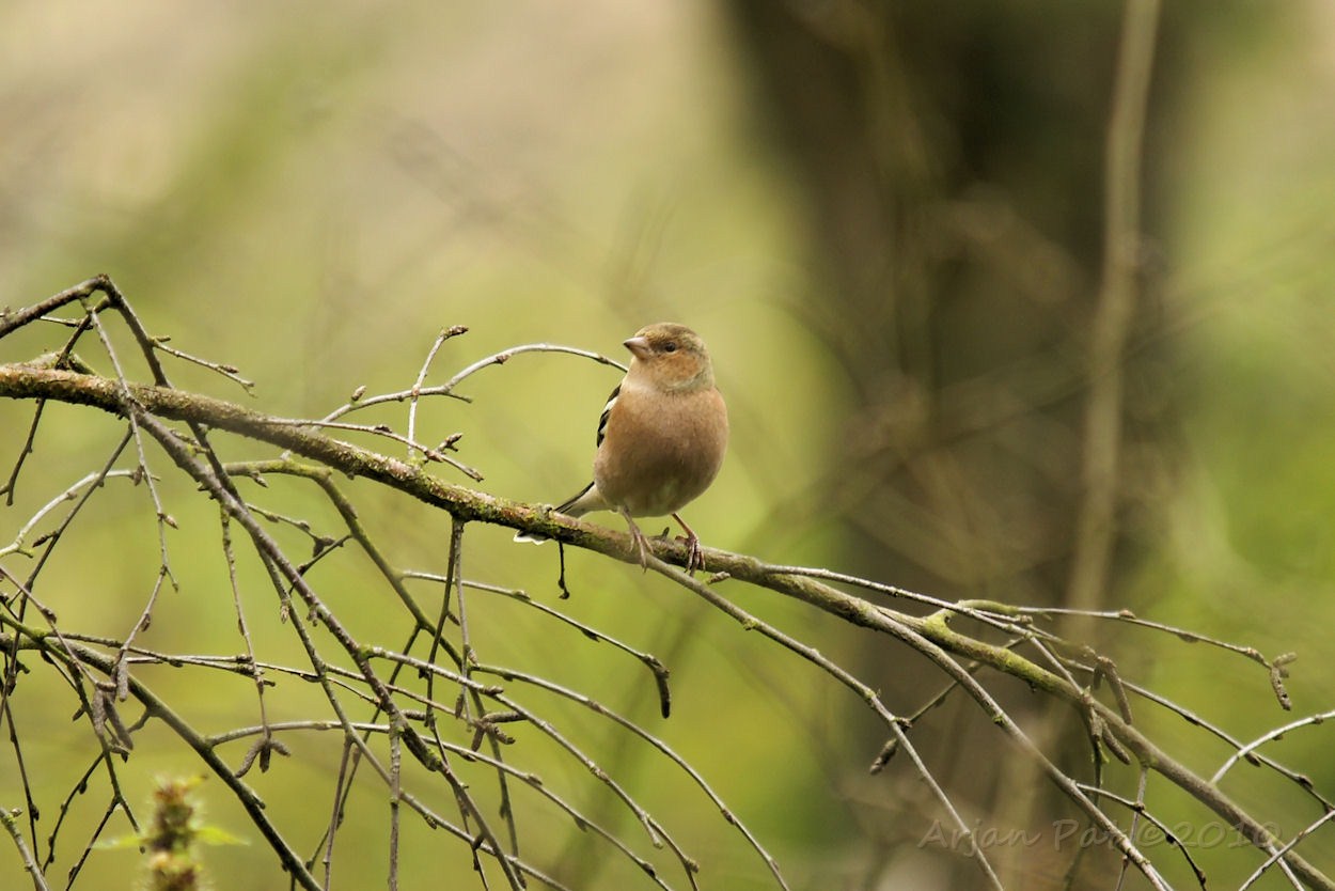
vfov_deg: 3.1
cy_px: 446
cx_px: 668
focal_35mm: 450
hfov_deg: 4.6
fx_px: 16690
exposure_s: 1/40
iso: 100
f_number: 4
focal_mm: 300
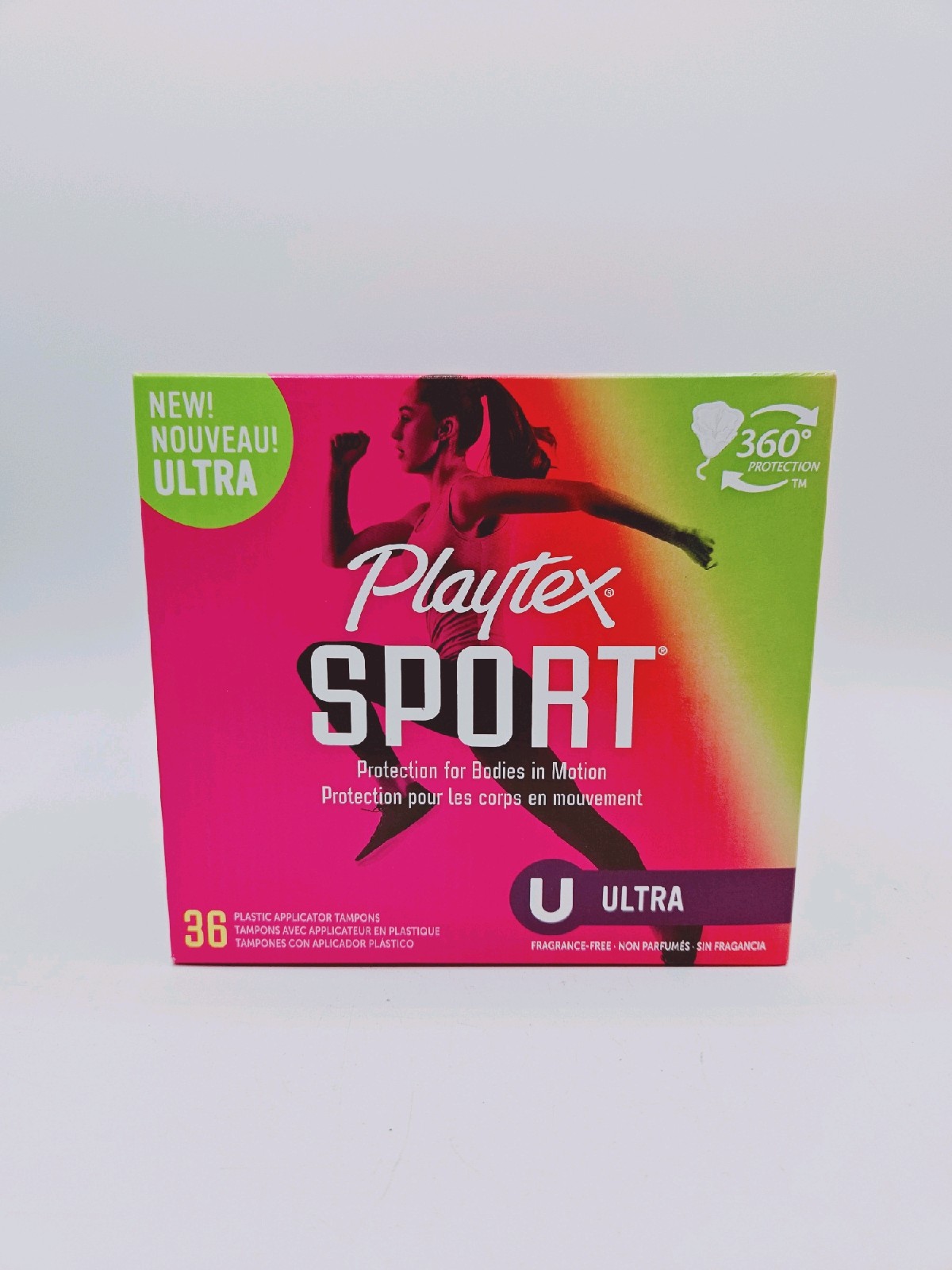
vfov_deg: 73.9
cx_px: 476
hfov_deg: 58.9
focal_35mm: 23
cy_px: 635
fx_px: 843
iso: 25
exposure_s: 1/769
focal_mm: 5.4
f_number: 1.8
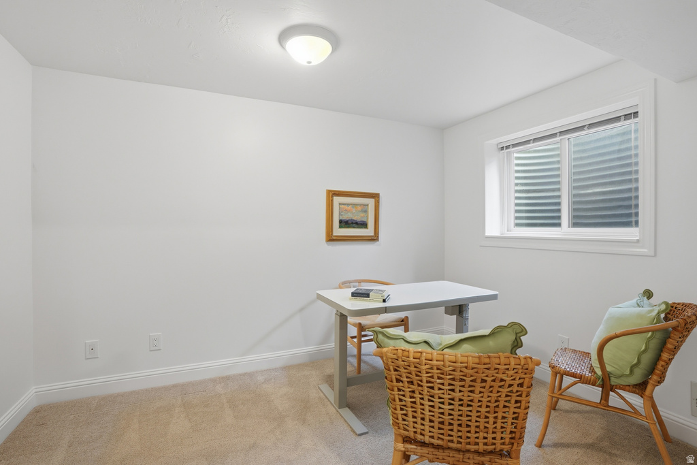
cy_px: 232
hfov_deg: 96.7
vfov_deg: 73.8
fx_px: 310
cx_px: 348
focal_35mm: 16
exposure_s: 1/40
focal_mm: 16
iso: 250
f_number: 9
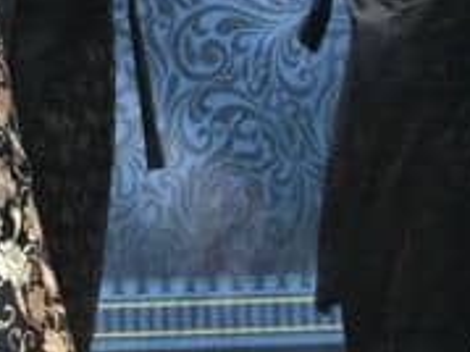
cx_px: 24
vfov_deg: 1.4
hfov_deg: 1.9
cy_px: -261
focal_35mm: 1027
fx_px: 13935
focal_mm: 125
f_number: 2.8
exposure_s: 1/320
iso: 1000
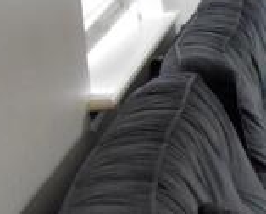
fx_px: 938
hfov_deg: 11.2
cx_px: 768
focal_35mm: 119
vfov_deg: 12.8
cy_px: -8
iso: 2200
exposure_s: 1/125
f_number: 3.5
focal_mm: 13
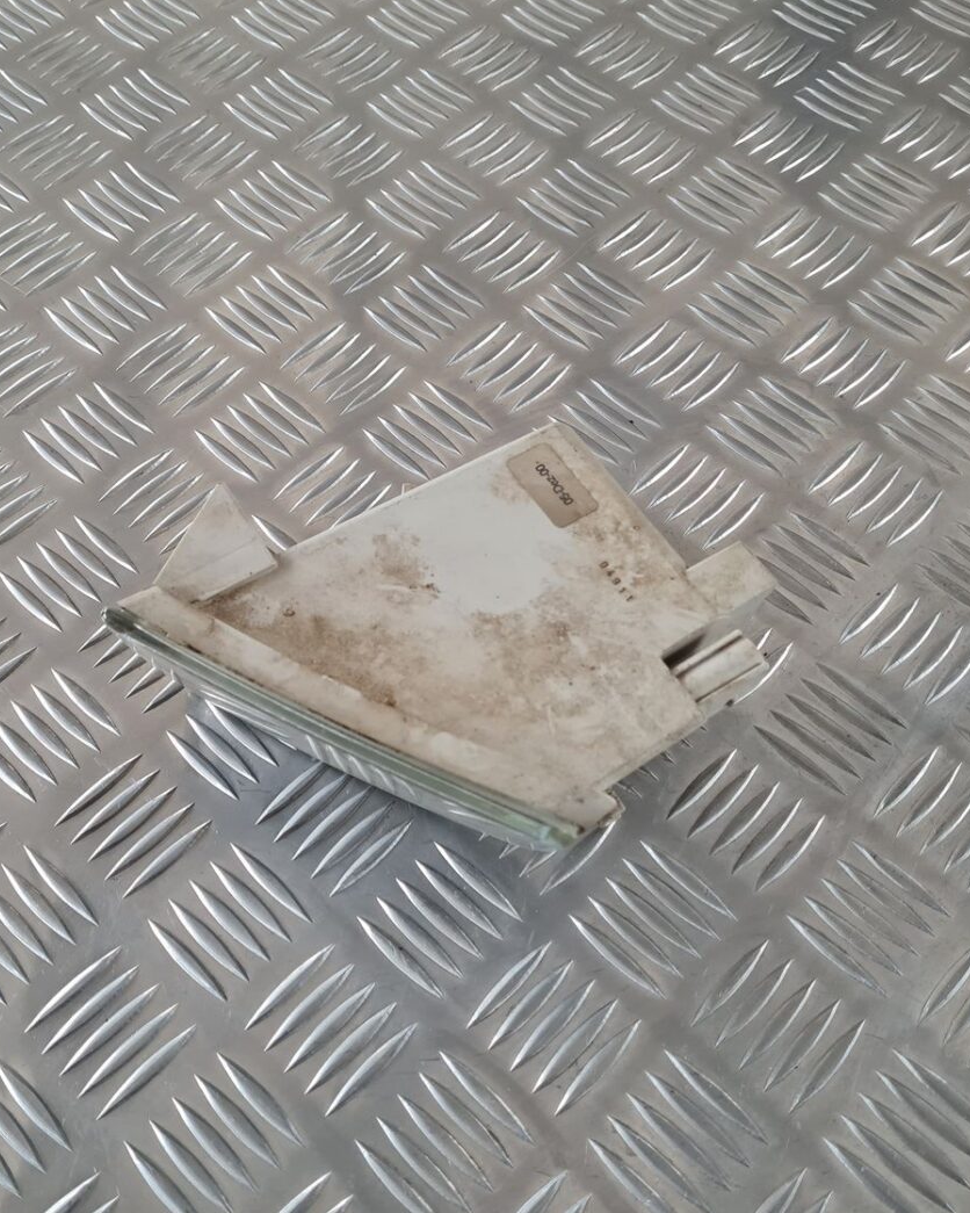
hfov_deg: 43.1
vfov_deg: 52.8
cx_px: 377
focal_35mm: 34
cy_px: 606
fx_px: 1220
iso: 160
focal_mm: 5.4
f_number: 1.8
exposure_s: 1/100
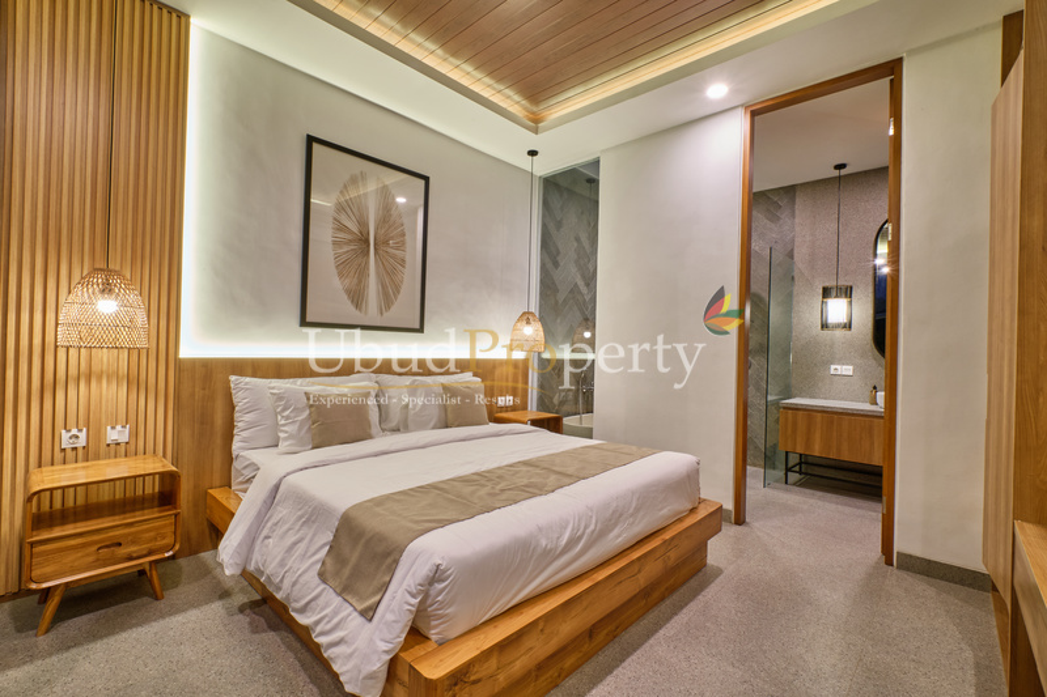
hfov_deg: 100.4
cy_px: 348
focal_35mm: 15
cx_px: 524
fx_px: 436
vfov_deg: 77.3
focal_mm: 10
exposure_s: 2
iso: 160
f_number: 16
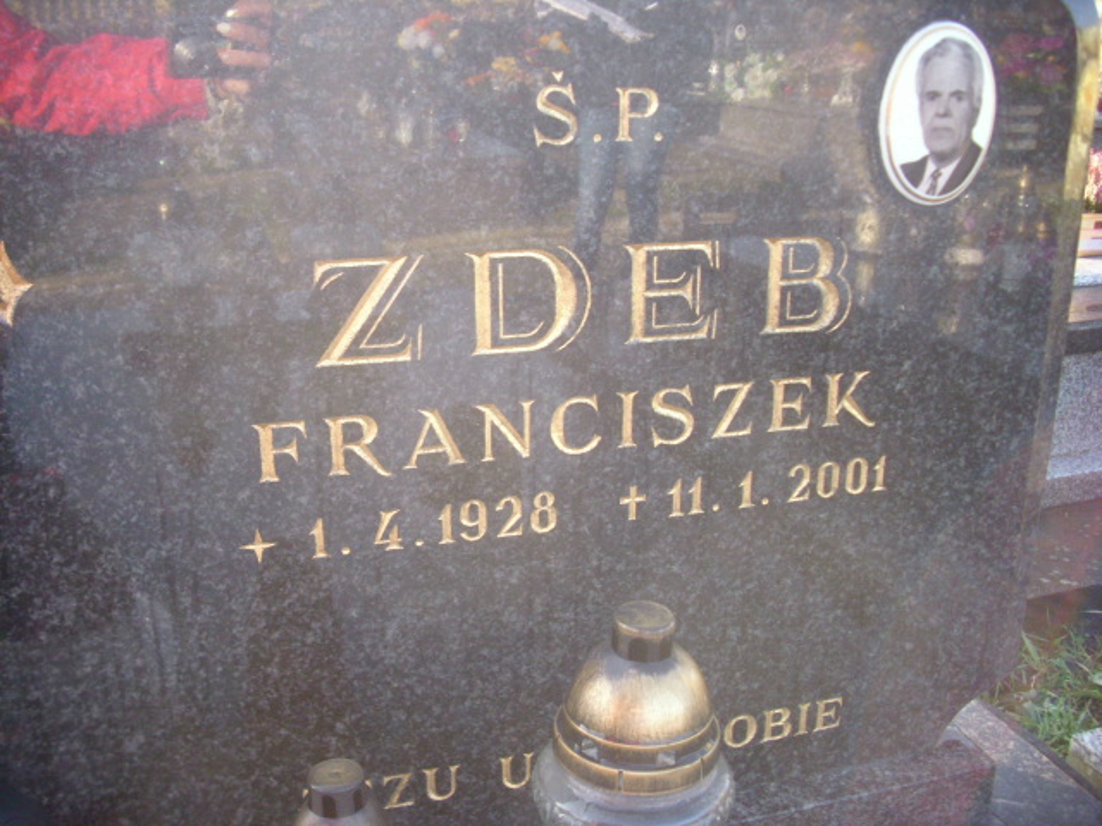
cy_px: 413
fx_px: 1178
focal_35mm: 37
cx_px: 551
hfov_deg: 50.1
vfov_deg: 38.7
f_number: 5.6
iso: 200
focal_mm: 6.2
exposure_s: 1/60
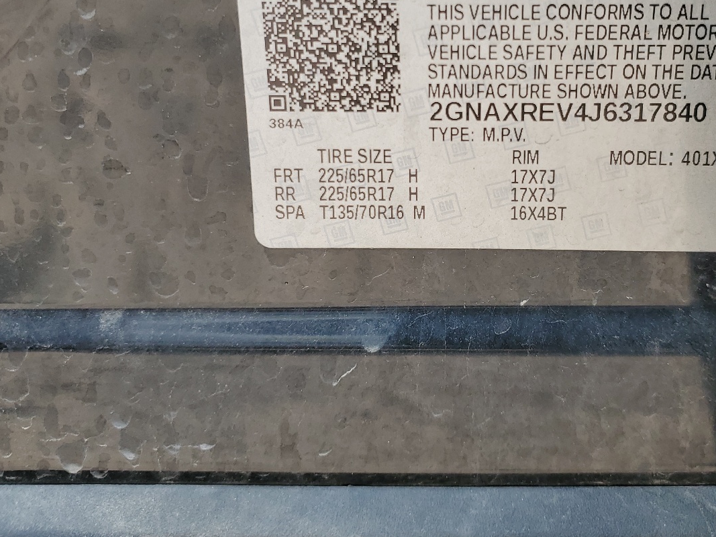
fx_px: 807
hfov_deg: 47.2
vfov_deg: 36.2
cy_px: 152
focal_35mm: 39
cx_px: 469
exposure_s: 1/476
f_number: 1.5
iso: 50
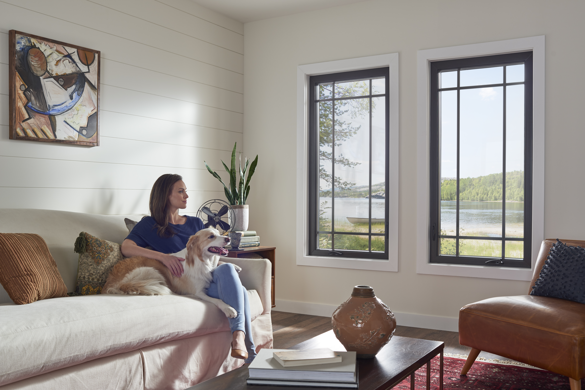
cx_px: 292
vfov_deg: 37.9
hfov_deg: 54.4
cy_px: 195
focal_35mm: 35
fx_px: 569
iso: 125
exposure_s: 1/125
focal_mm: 35
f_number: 8
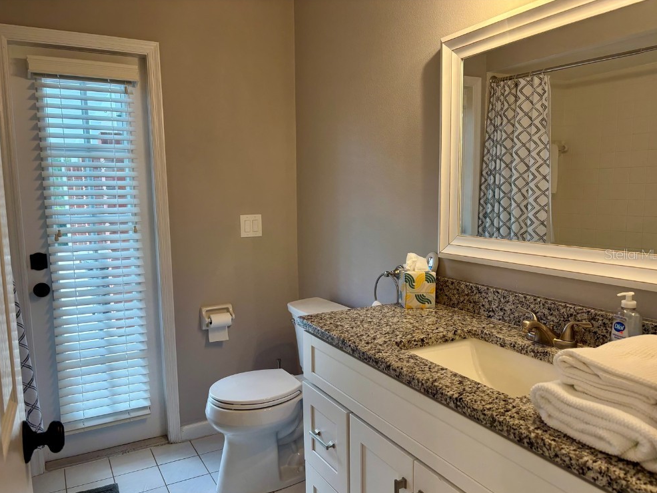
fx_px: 513
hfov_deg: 65.3
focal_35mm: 27
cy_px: 254
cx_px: 327
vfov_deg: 51.4
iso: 80
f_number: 1.6
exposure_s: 1/120
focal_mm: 5.96
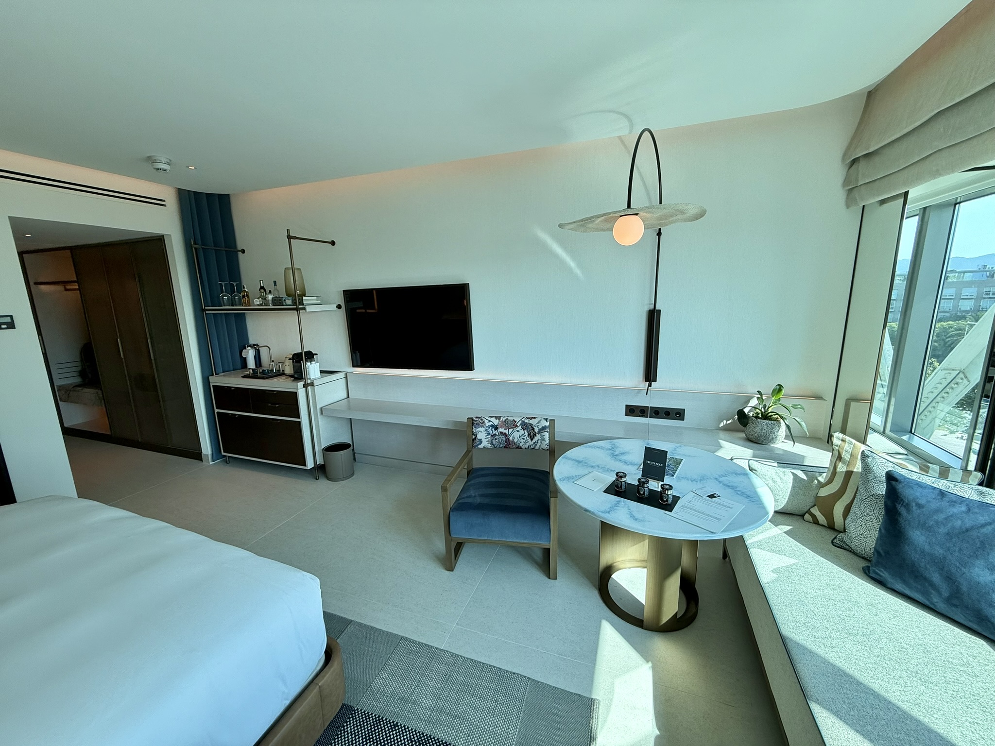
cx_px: 498
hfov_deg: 102.1
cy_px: 373
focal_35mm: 14
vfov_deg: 85.7
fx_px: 402
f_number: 2.2
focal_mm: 2.22
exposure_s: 1/184
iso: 50
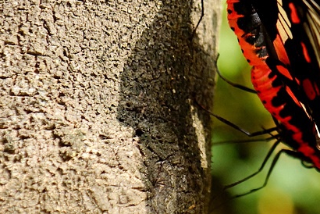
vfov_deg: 3.5
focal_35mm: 393
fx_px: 3498
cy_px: 4
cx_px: 382
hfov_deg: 5.2
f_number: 5.6
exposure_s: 1/200
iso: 500
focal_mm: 105
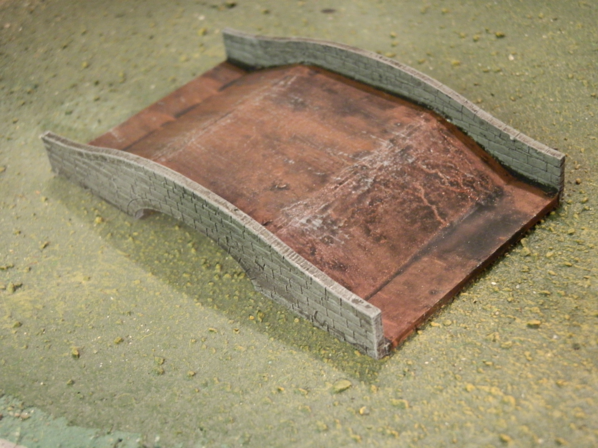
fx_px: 1054
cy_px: 224
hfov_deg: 31.7
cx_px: 299
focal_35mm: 61
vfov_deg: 24.0
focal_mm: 10.99
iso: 320
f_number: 3.7
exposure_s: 1/8
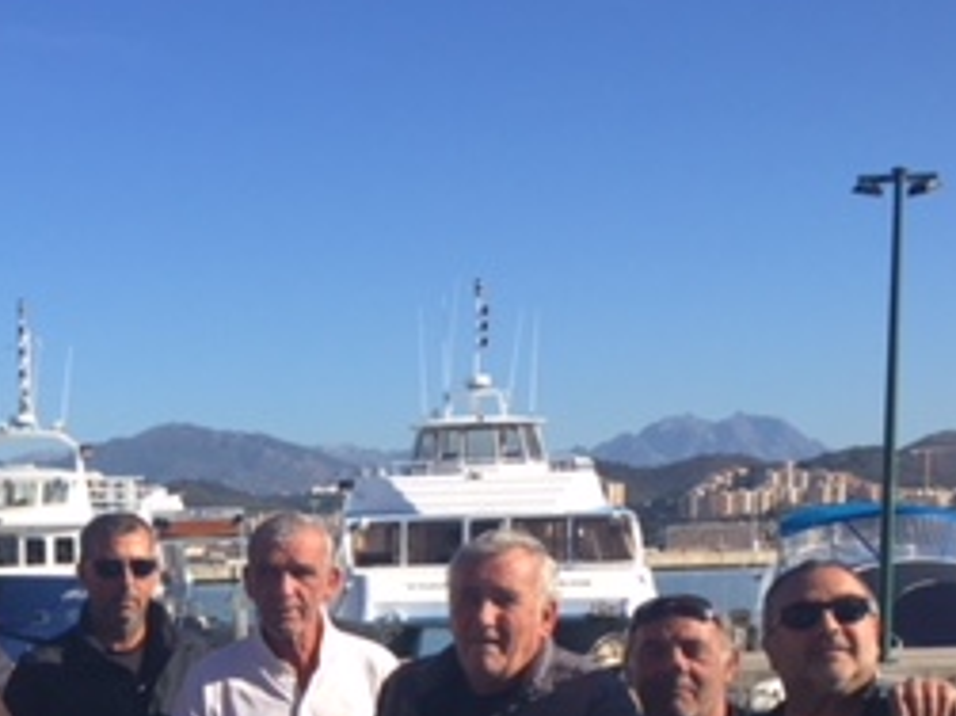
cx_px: -42
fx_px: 2043
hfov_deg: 24.9
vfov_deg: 18.9
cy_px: 834
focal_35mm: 74
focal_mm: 4.15
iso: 32
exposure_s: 1/1364
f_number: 2.2
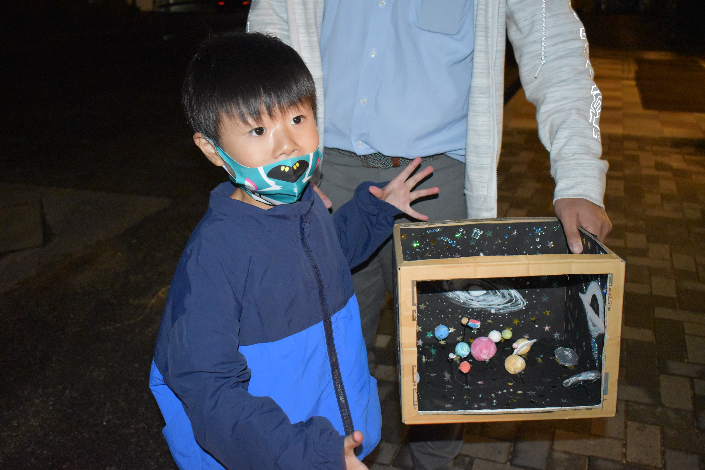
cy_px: 235
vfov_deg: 36.9
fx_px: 705
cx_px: 352
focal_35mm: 36
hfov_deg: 53.1
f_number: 3.8
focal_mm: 24
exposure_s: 1/60
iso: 6400
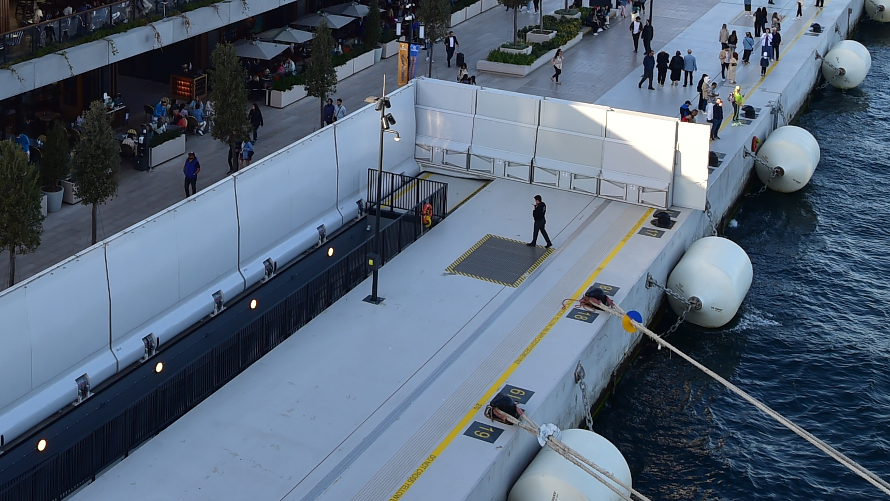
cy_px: -121
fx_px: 1274
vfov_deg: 20.6
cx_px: 149
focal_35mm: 54
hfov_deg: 36.8
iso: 400
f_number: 13
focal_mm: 24
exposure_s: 1/125
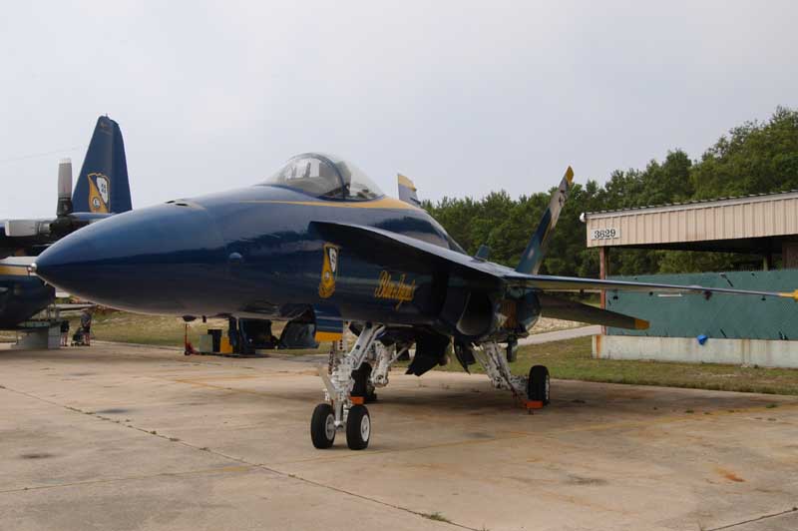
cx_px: 399
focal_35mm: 42
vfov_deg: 31.8
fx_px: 930
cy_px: 266
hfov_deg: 46.4
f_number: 9
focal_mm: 28
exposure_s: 1/320
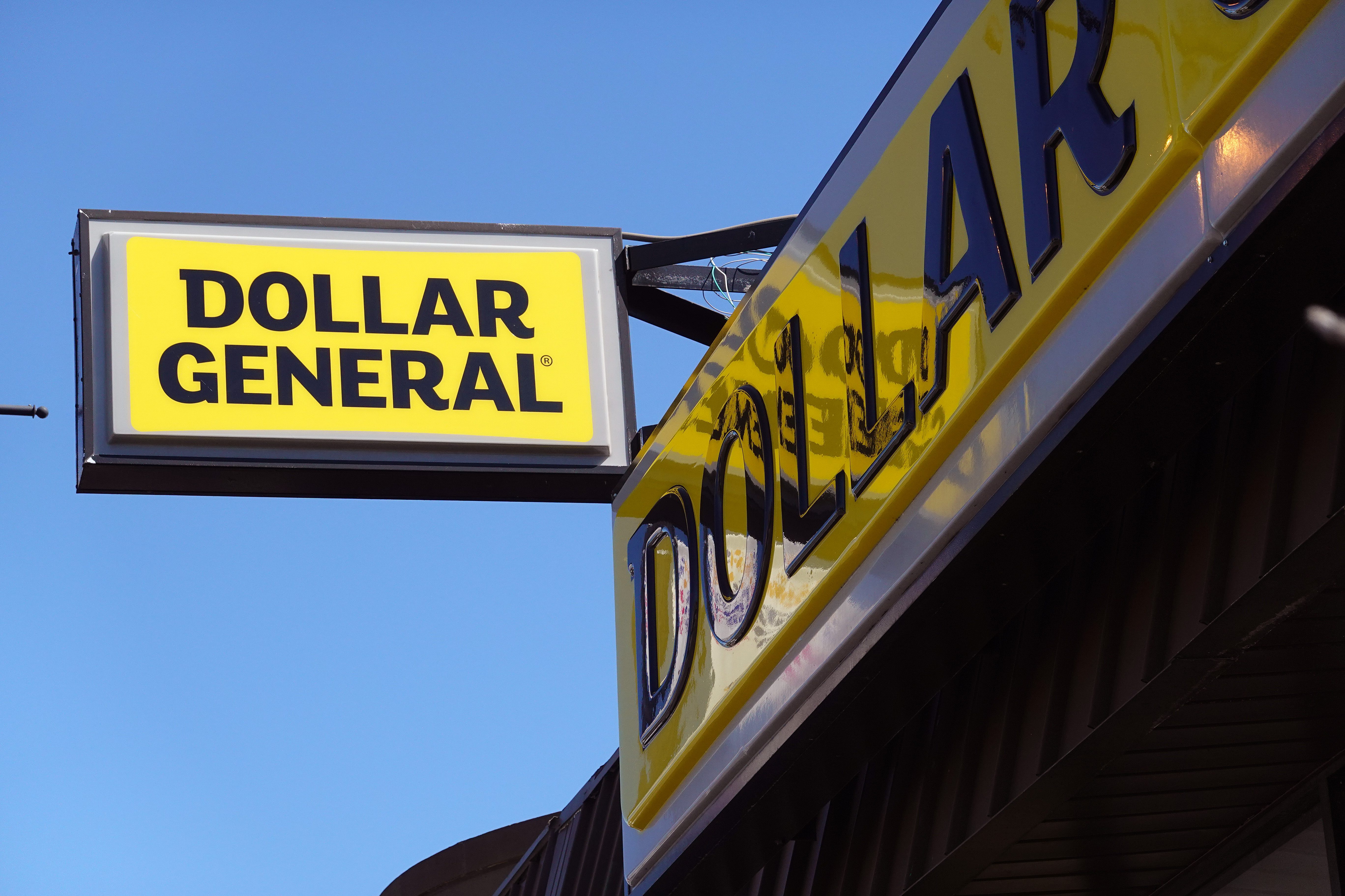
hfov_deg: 19.6
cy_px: 448
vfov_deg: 13.2
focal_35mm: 104
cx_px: 672
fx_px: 3885
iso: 320
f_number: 5
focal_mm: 38.13
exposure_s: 1/1000
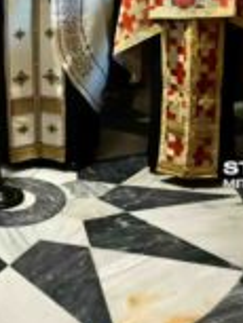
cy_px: 17
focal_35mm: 51
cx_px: 85
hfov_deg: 28.4
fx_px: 477
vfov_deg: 34.8
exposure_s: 1/25
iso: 800
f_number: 2.2
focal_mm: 1.76
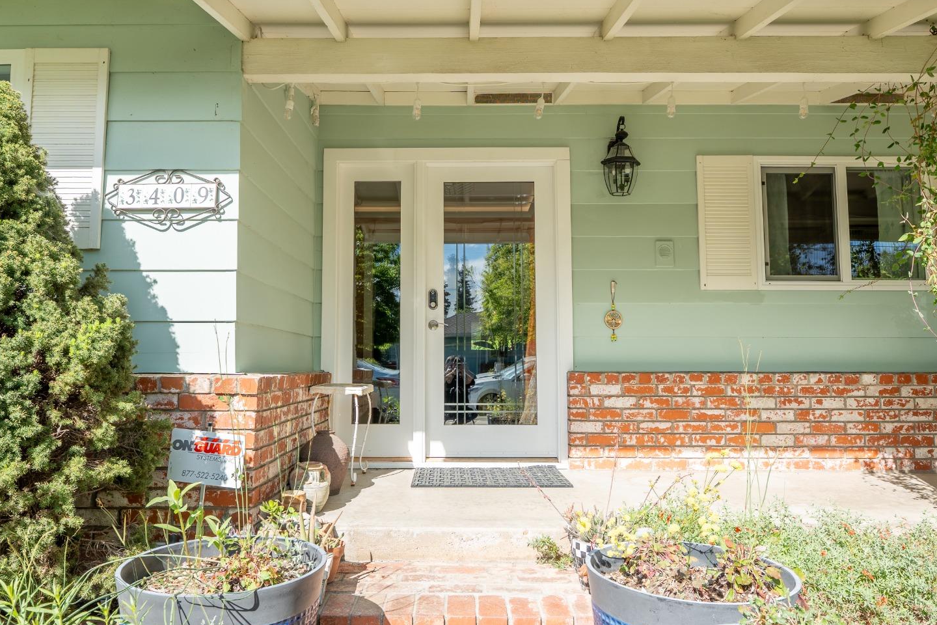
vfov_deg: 51.3
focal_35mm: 25
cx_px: 454
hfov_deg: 71.5
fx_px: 651
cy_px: 311
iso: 50
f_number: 6.3
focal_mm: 16
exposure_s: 1/400
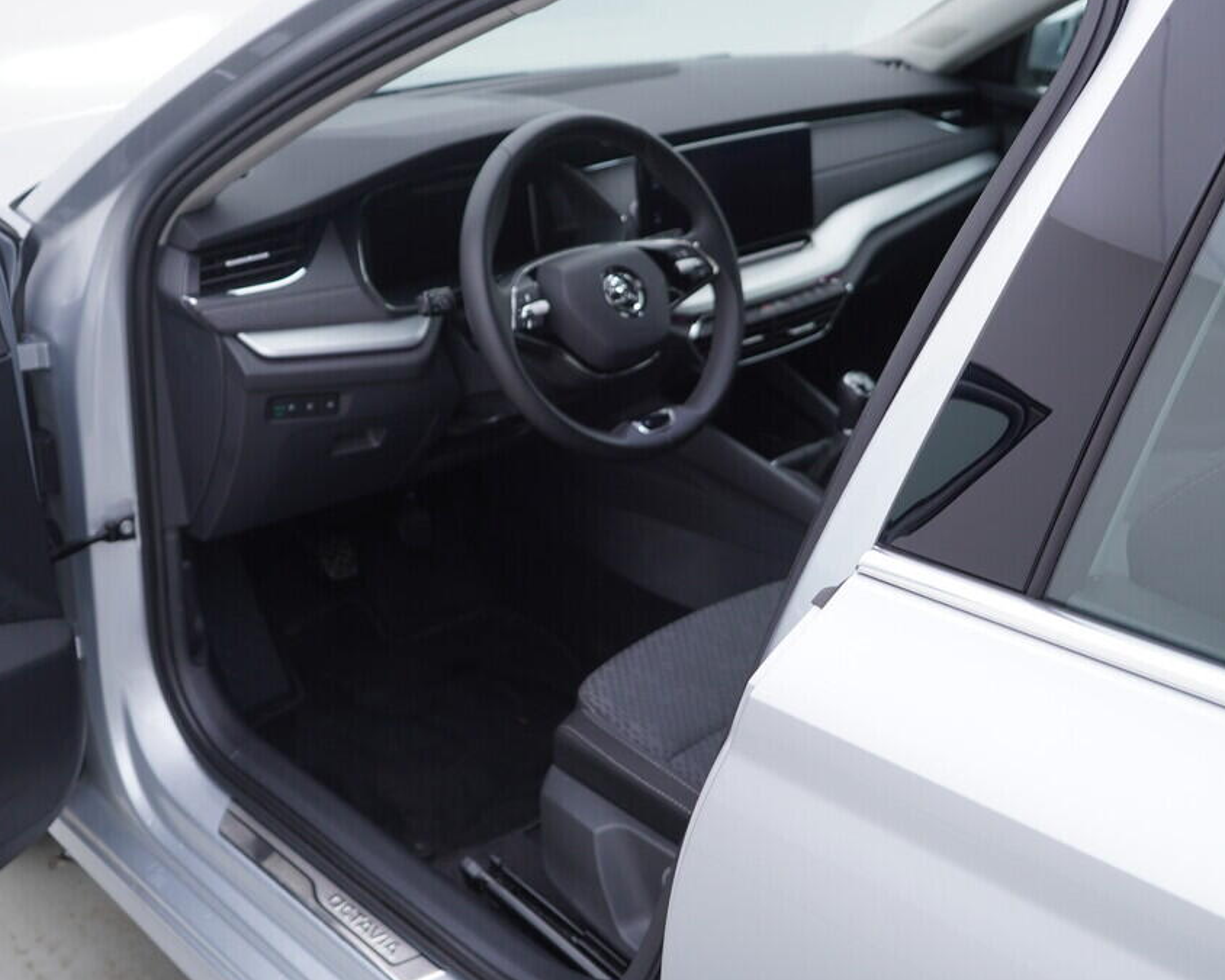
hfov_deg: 44.8
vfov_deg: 36.5
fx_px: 1486
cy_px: 491
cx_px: 615
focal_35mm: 41
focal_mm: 24
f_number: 3.2
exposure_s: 1/60
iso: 125
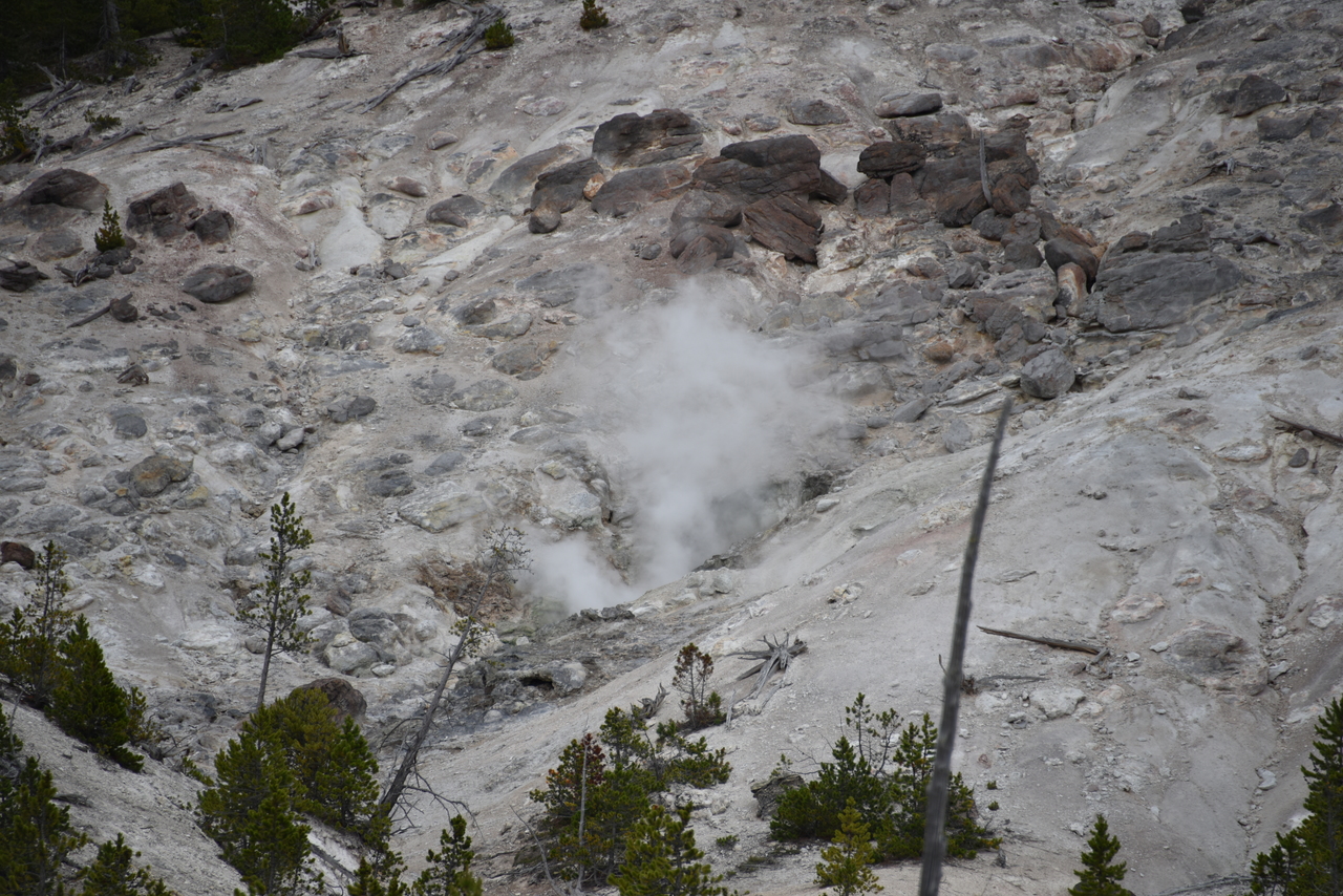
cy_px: 448
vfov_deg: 4.6
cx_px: 672
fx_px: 11193
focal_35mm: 300
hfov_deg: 6.9
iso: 140
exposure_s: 1/640
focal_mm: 300
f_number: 5.6
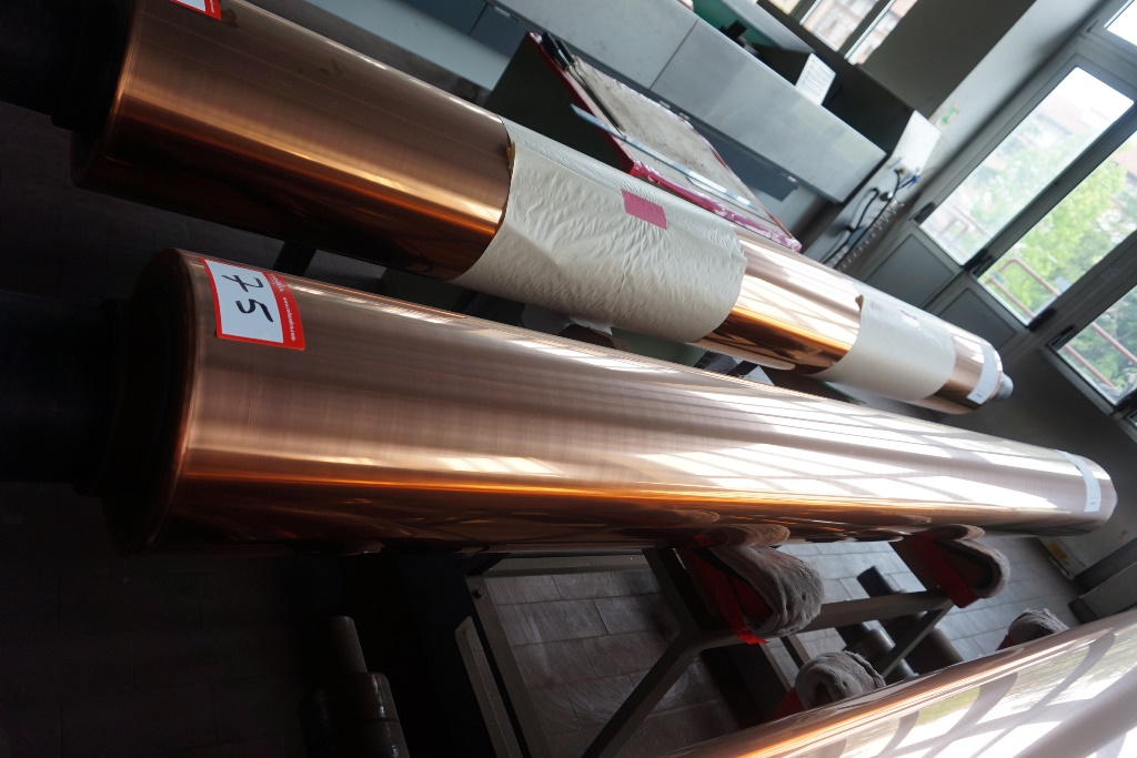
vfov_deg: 53.1
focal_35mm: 24
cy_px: 379
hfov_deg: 73.7
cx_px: 568
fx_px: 758
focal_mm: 16
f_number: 4
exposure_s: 1/60
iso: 125
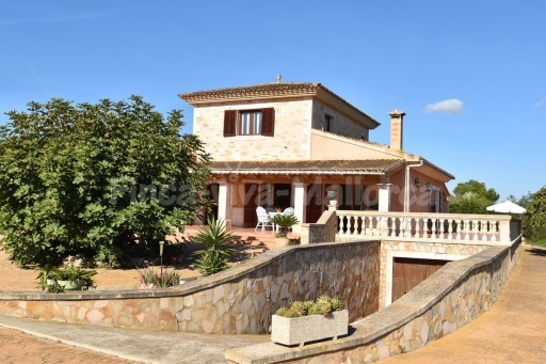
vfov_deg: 36.8
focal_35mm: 36
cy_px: 182
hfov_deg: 53.1
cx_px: 273
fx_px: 546
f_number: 9
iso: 100
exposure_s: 1/200
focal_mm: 24
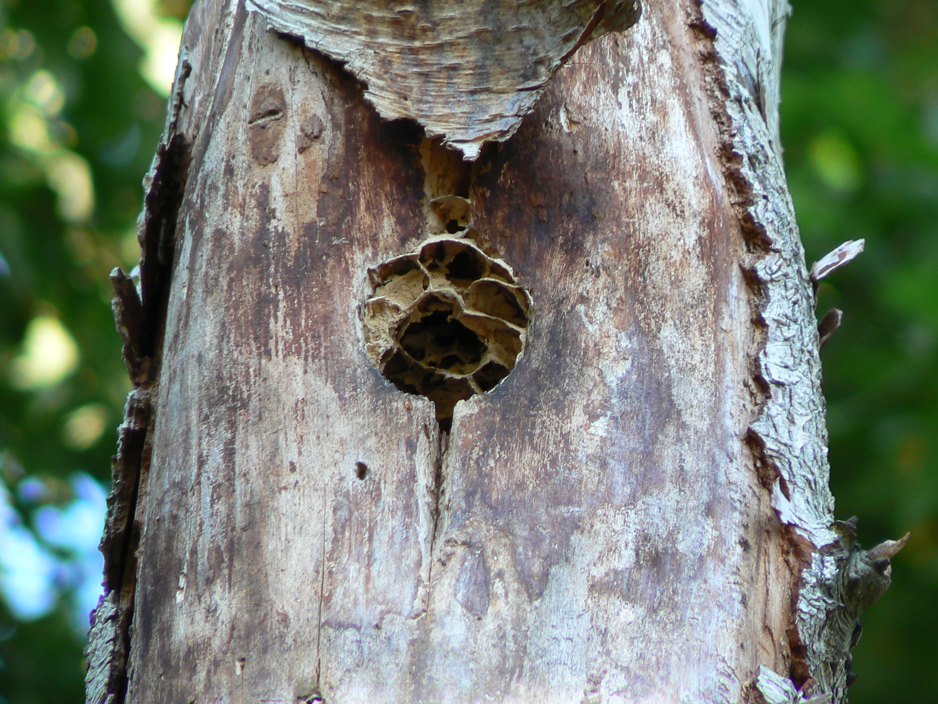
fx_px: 14280
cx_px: 469
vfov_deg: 2.8
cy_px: 352
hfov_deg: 3.8
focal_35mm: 527
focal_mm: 72
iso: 80
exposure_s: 1/60
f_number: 4
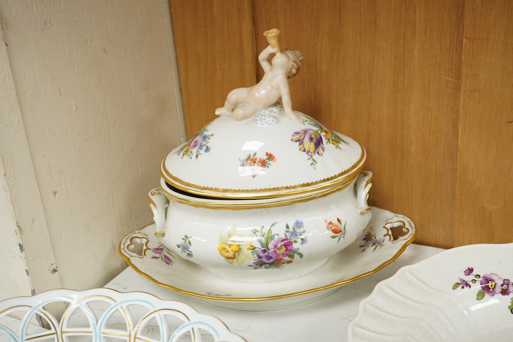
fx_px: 641
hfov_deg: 43.6
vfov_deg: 29.9
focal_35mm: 45
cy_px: 171
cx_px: 256
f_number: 9
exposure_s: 1/160
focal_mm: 30
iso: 2500
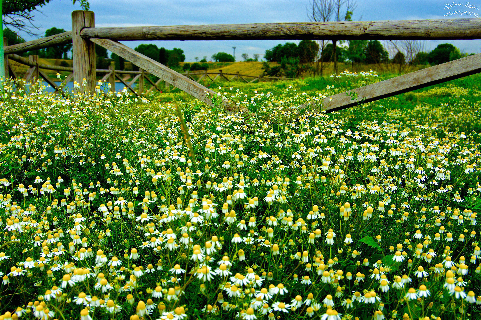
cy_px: 160
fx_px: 621
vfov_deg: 28.9
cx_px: 240
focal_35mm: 46
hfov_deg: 42.3
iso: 100
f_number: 8
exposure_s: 1/160
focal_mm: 31
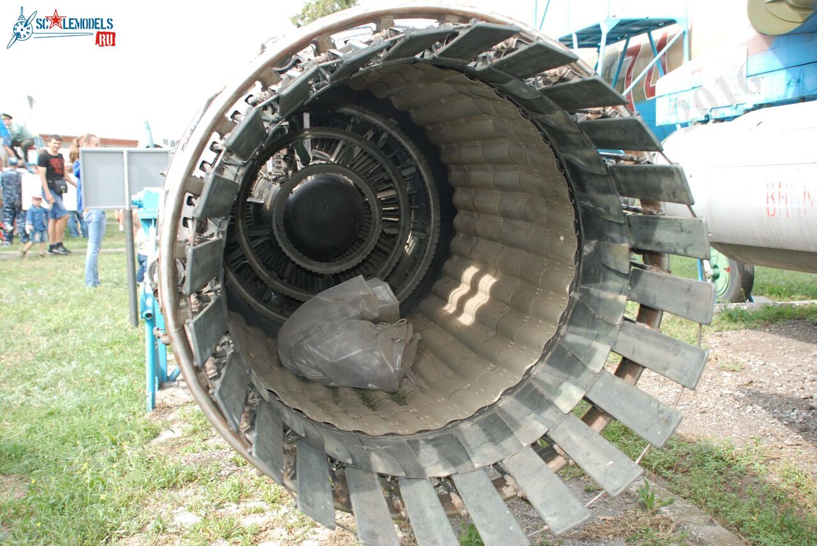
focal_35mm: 39
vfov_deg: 34.3
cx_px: 408
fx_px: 886
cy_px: 273
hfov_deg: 49.5
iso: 200
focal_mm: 26
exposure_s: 1/200
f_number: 4
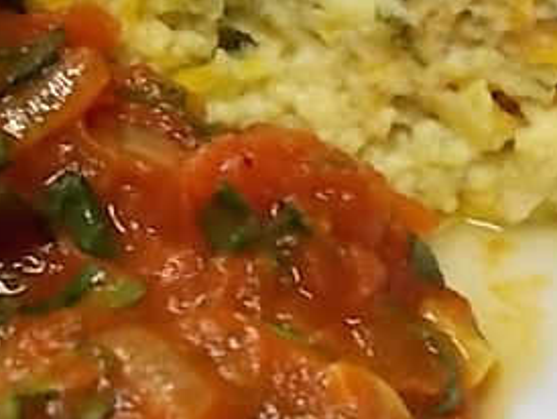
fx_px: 1127
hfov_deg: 27.5
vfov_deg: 21.0
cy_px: 177
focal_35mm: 70
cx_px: 163
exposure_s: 1/8
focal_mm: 5.3
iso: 200
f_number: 3.4
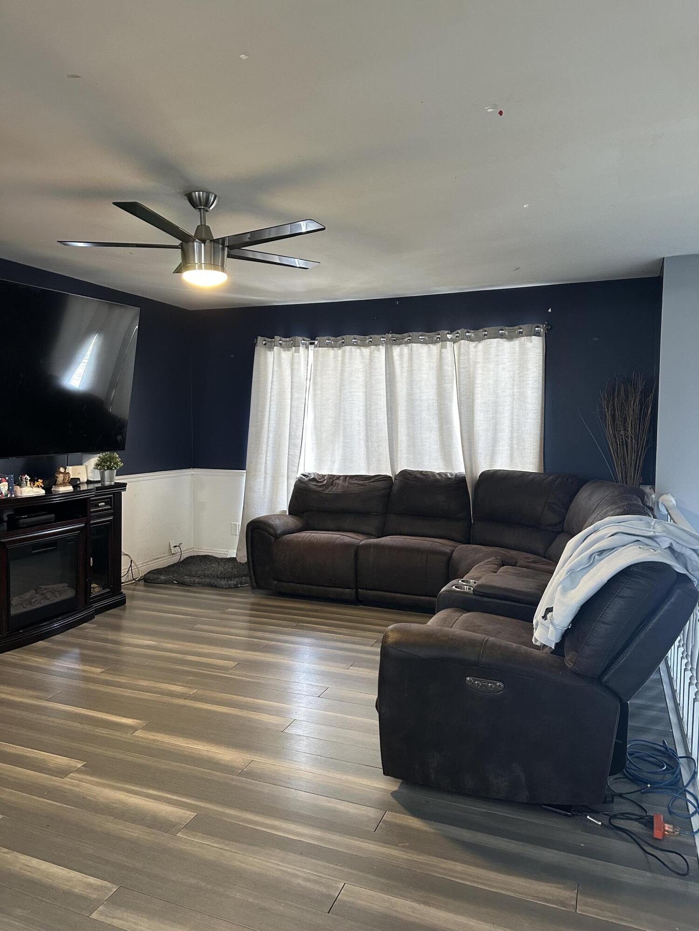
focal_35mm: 24
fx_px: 646
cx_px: 350
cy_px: 466
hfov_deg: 56.8
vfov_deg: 71.6
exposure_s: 1/60
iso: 320
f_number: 1.78
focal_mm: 6.86
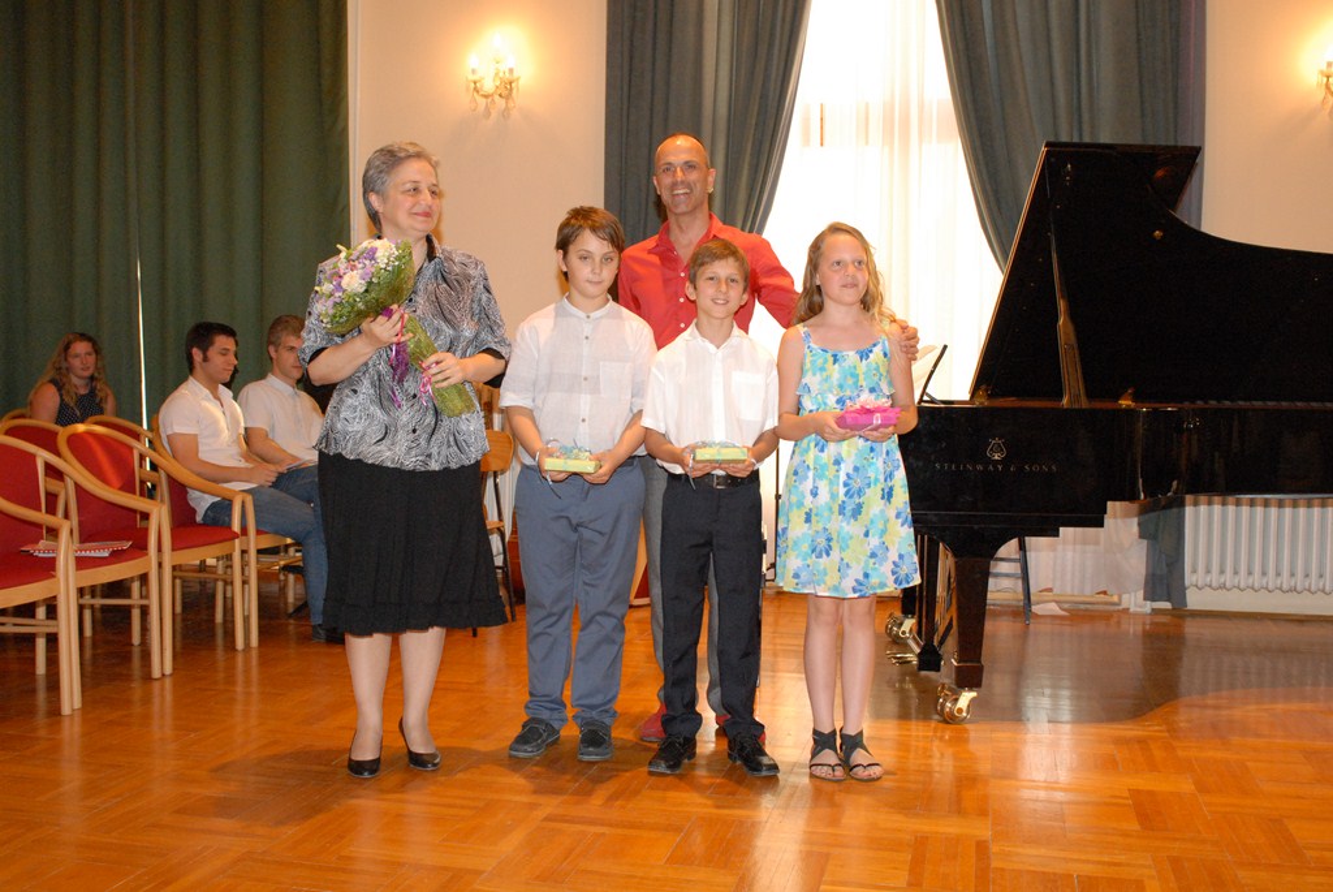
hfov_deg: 53.1
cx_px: 666
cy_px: 446
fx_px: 1334
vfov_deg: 37.0
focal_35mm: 36
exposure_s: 1/60
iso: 1000
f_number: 7.1
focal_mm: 24
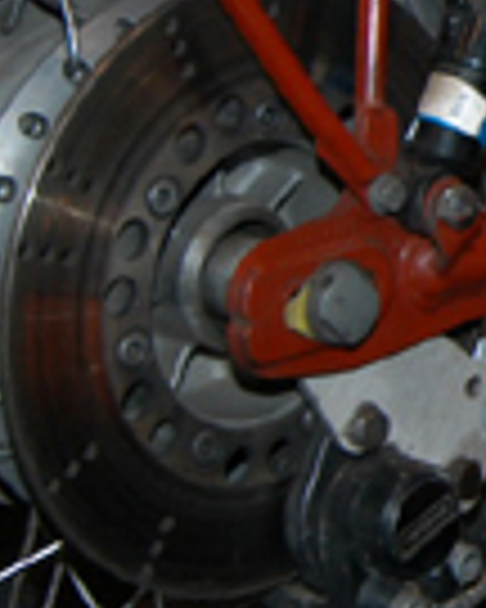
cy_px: -5
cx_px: 1253
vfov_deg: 11.3
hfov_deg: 8.2
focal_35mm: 169
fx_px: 3039
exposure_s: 1/60
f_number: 5
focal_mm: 24
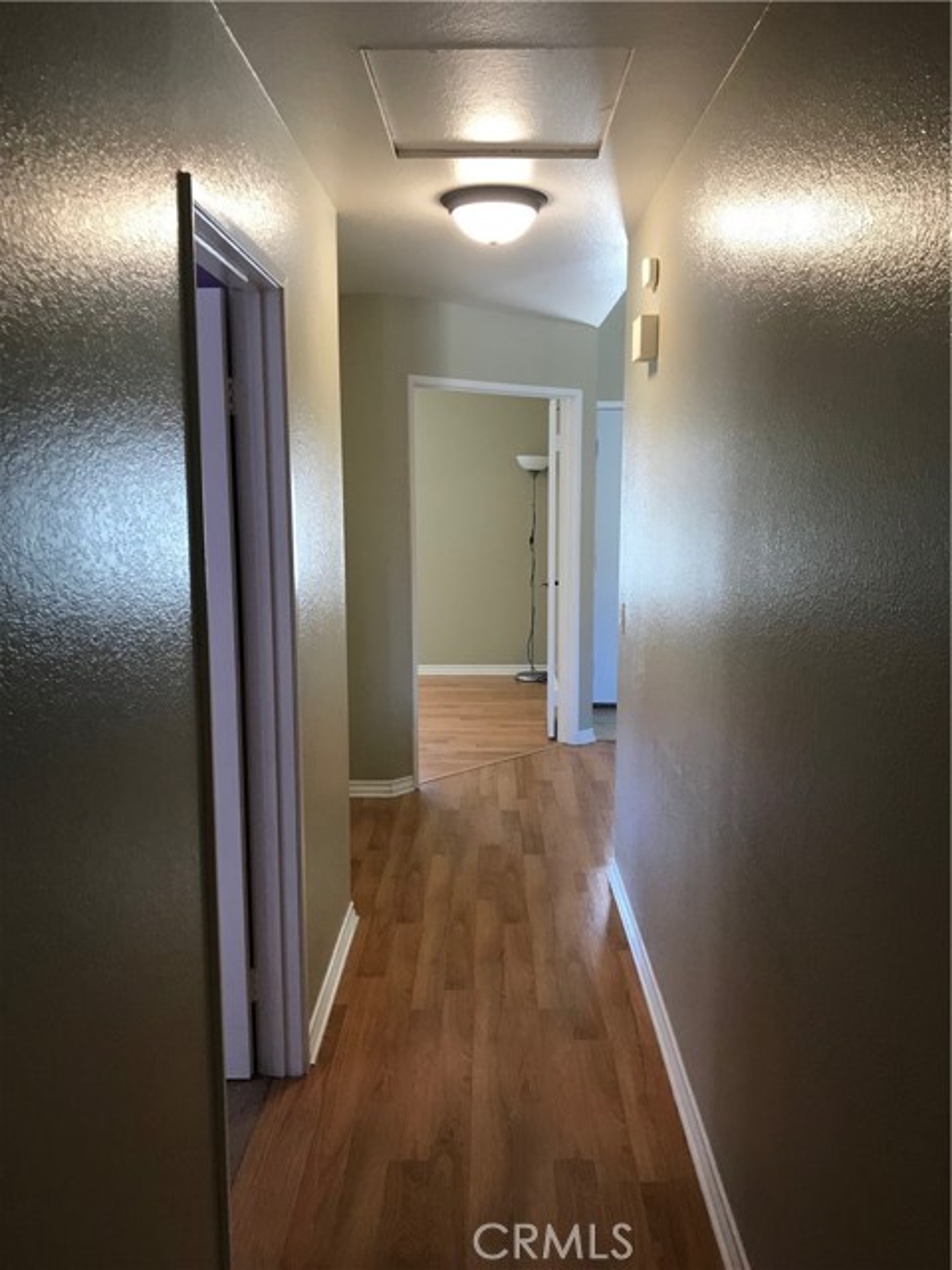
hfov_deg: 49.7
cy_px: 635
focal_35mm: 28
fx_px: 1027
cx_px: 476
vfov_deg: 63.4
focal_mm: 3.99
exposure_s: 1/24
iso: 40
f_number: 1.8
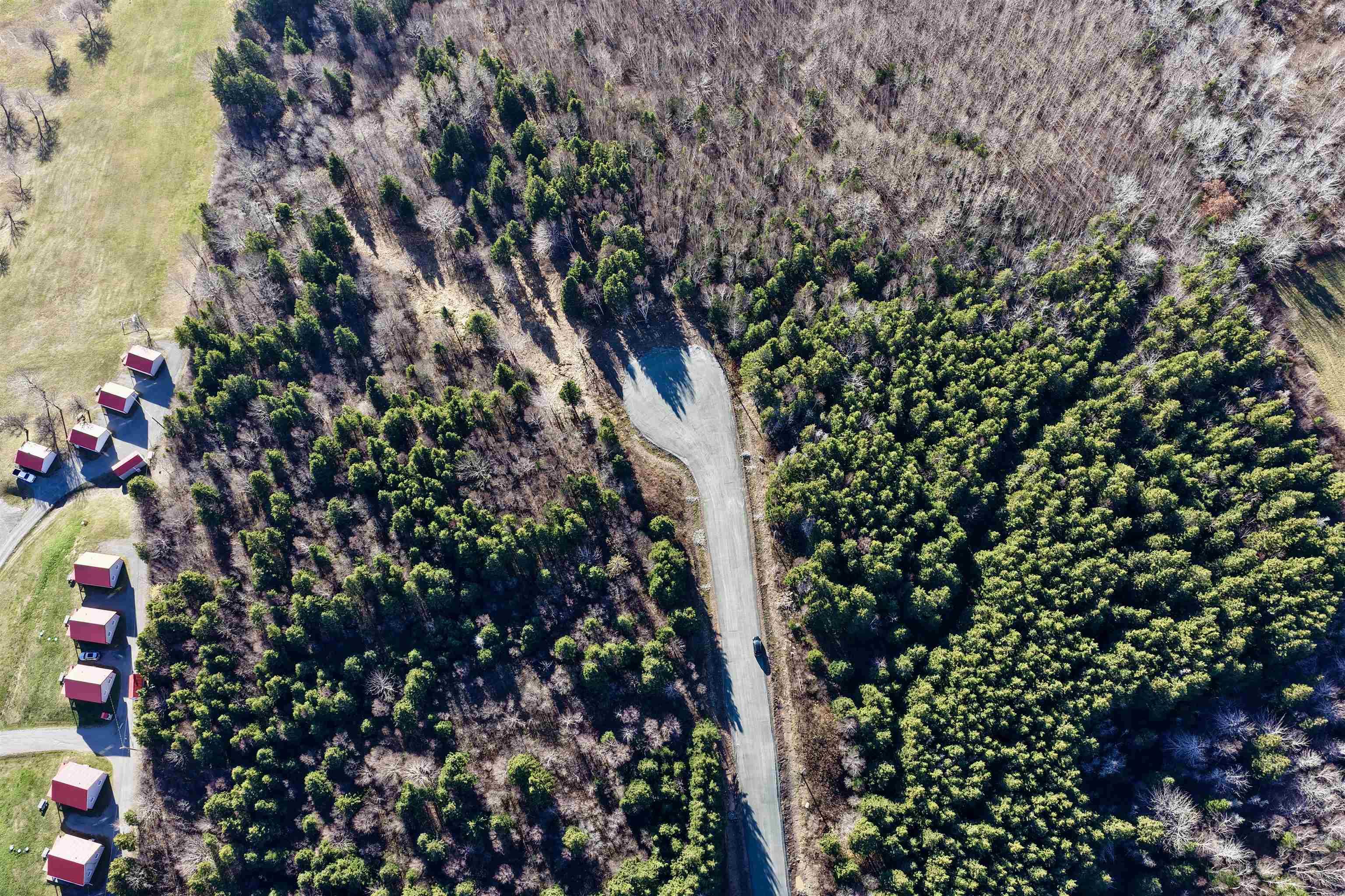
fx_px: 1046
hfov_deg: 65.5
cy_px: 448
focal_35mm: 28
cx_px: 672
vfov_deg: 46.4
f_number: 2.8
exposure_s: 1/320
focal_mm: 14.45
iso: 120
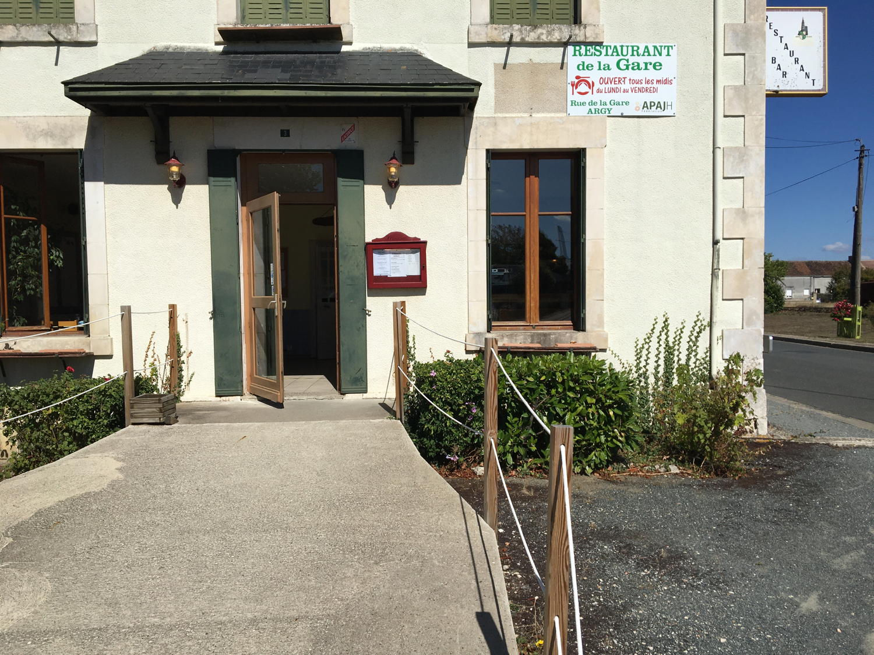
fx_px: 732
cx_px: 437
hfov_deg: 61.7
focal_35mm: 29
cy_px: 328
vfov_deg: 48.2
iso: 25
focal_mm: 4.15
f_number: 2.2
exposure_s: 1/4049
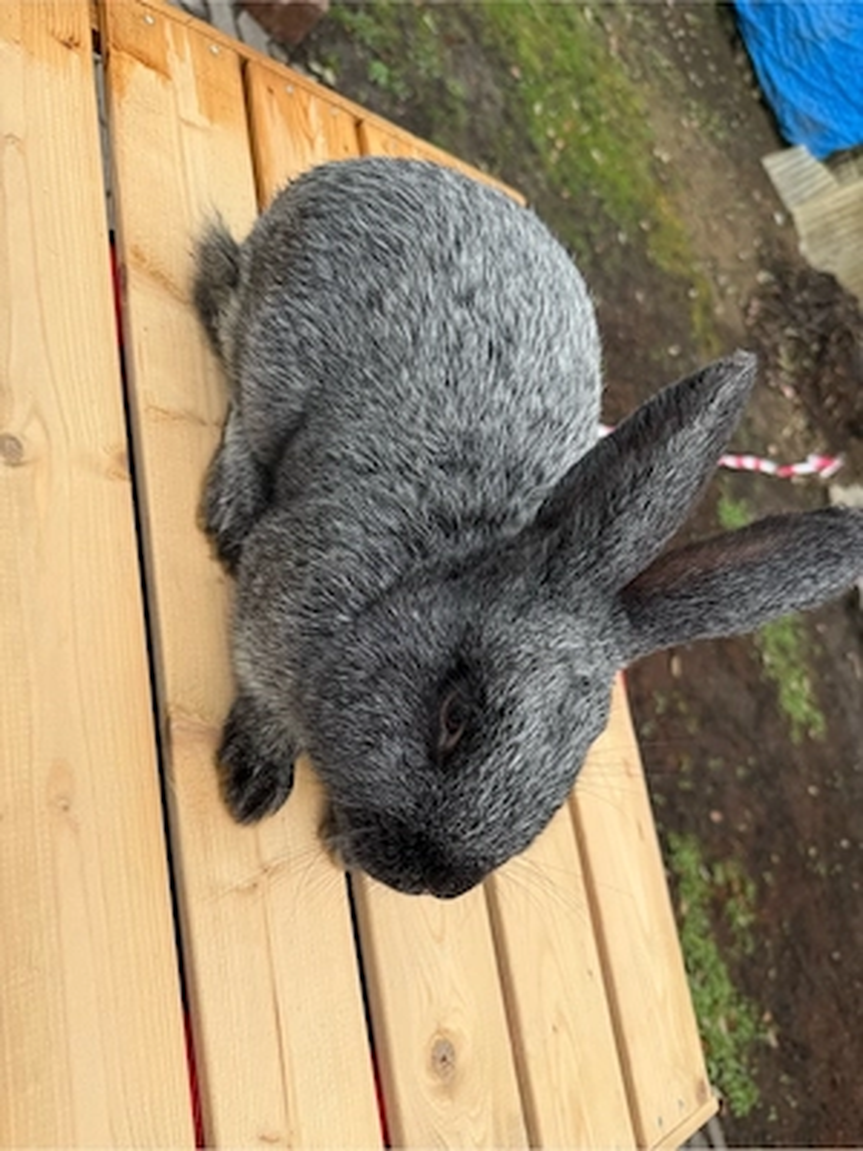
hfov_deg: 56.8
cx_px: 432
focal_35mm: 24
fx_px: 798
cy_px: 576
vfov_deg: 71.6
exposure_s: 1/943
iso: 80
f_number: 1.78
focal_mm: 6.76
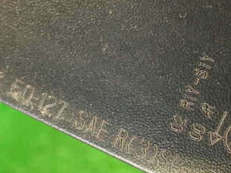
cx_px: 118
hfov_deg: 32.2
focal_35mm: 60
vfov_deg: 24.4
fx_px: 400
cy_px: 96
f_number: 2.4
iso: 640
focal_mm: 5.79
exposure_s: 1/30
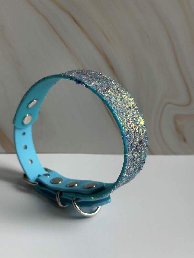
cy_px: 129
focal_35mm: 48
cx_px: 97
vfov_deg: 39.7
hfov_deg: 30.3
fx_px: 359
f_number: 1.78
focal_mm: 6.86
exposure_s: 1/353
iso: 80
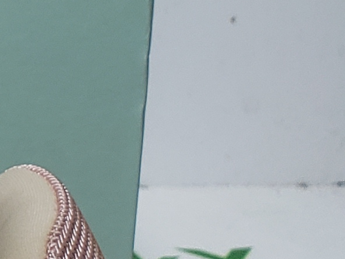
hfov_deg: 9.4
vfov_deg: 8.4
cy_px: 91
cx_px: -587
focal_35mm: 177
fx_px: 1764
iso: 50
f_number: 2.4
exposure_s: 1/206
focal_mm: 4.3
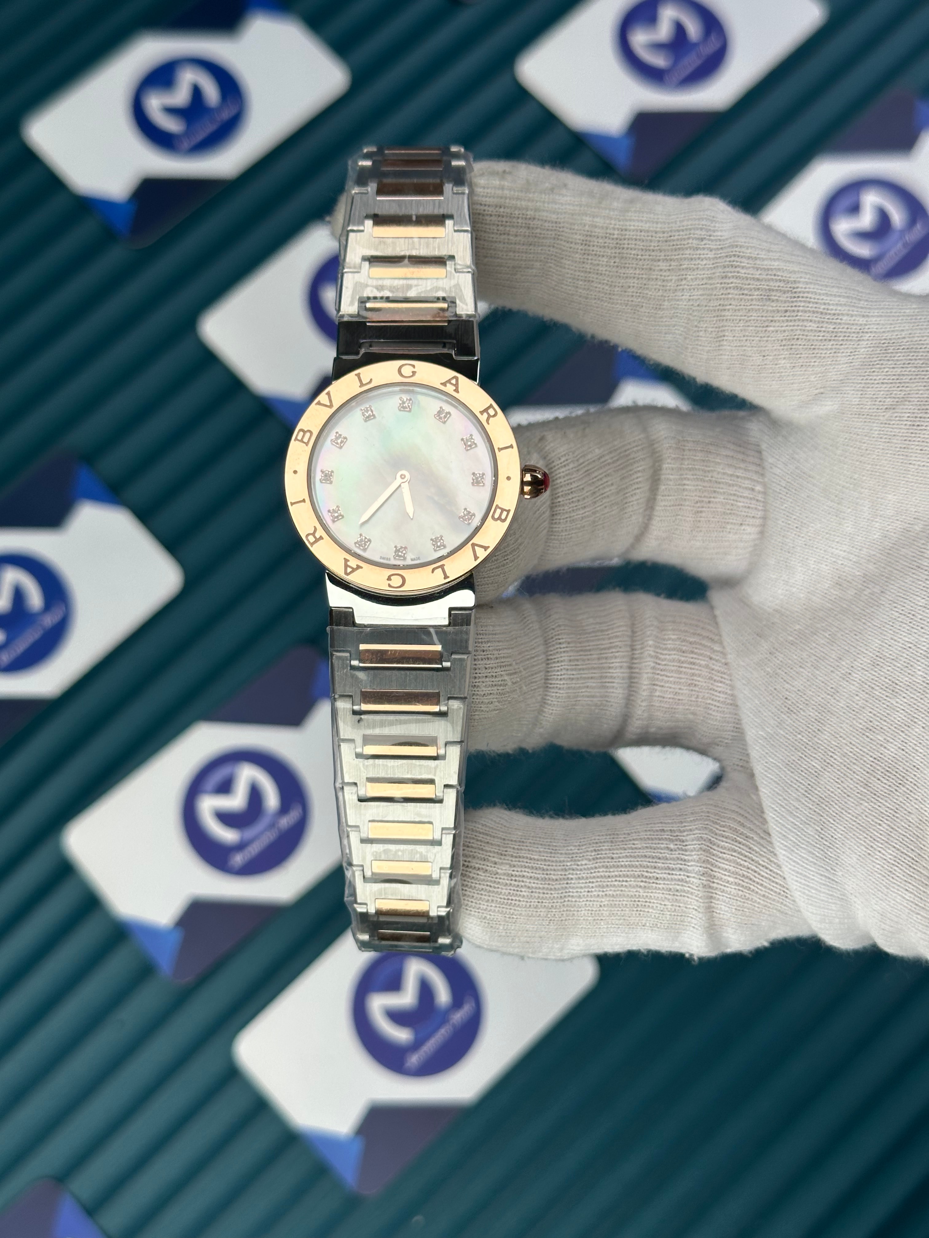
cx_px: 464
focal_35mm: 48
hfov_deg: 30.3
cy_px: 619
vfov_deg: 39.7
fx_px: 1718
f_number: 1.78
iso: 64
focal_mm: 6.86
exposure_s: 1/1323
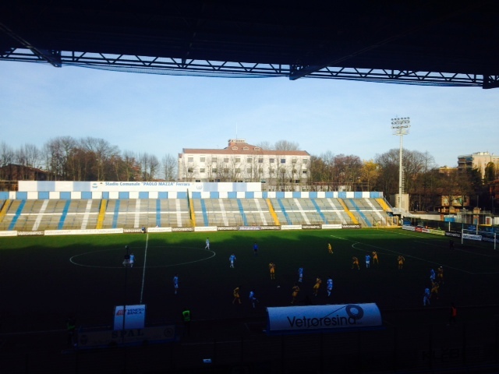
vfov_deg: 42.9
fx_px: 476
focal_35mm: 33
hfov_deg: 55.4
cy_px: 187
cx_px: 250
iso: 50
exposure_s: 1/1178
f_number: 2.4
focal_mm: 4.12
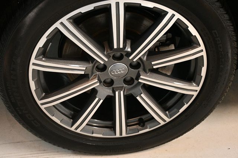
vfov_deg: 22.6
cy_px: 79
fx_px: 396
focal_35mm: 60
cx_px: 119
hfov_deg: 33.4
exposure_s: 1/100
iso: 3200
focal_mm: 40
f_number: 4.5
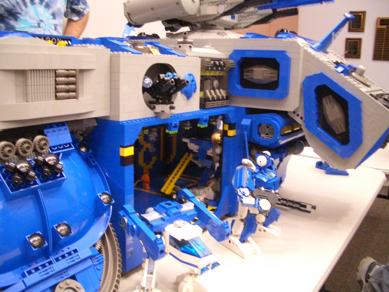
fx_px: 393
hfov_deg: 52.6
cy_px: 146
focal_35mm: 35
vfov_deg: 40.7
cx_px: 194
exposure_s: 1/15
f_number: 2.6
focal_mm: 5.8
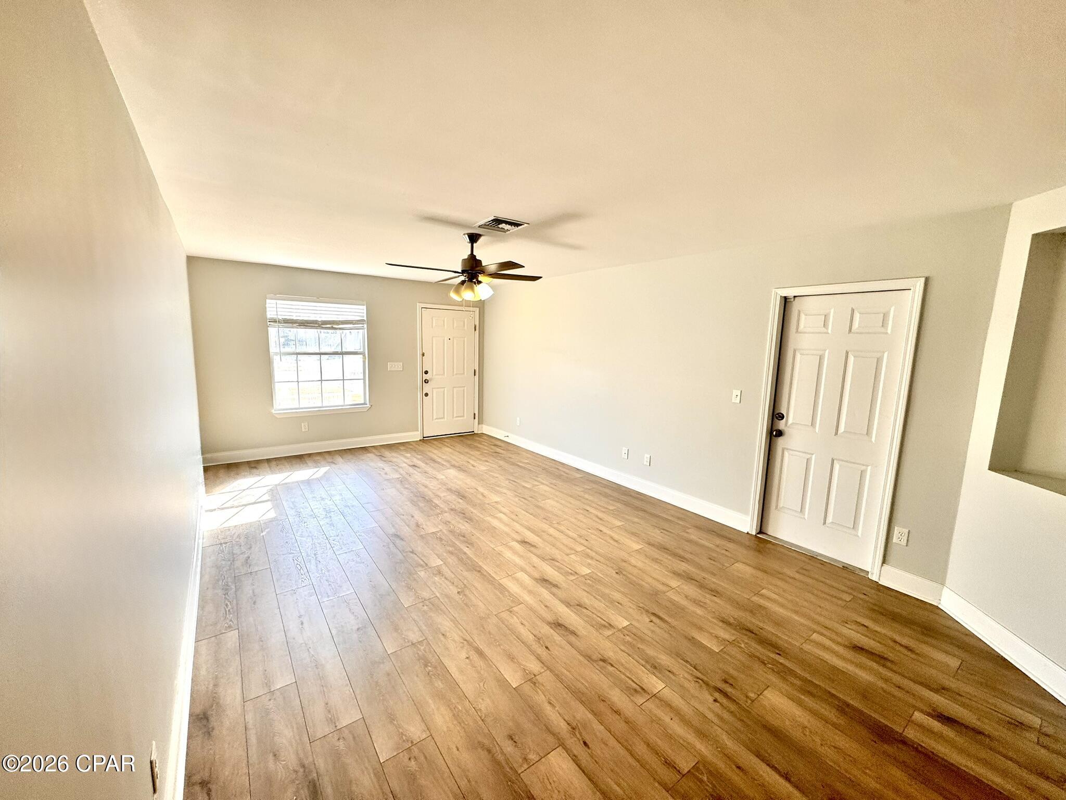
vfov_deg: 85.7
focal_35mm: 14
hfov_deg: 102.1
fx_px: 431
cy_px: 400
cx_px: 533
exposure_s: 1/134
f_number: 2.2
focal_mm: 2.22
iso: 40
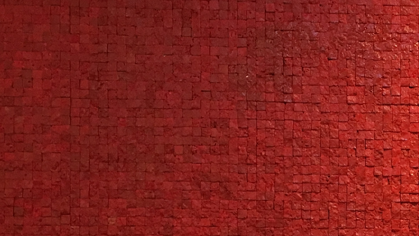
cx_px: 491
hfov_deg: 22.5
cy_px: 218
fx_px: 978
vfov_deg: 13.6
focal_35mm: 88
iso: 125
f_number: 2.2
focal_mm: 4.15
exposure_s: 1/33
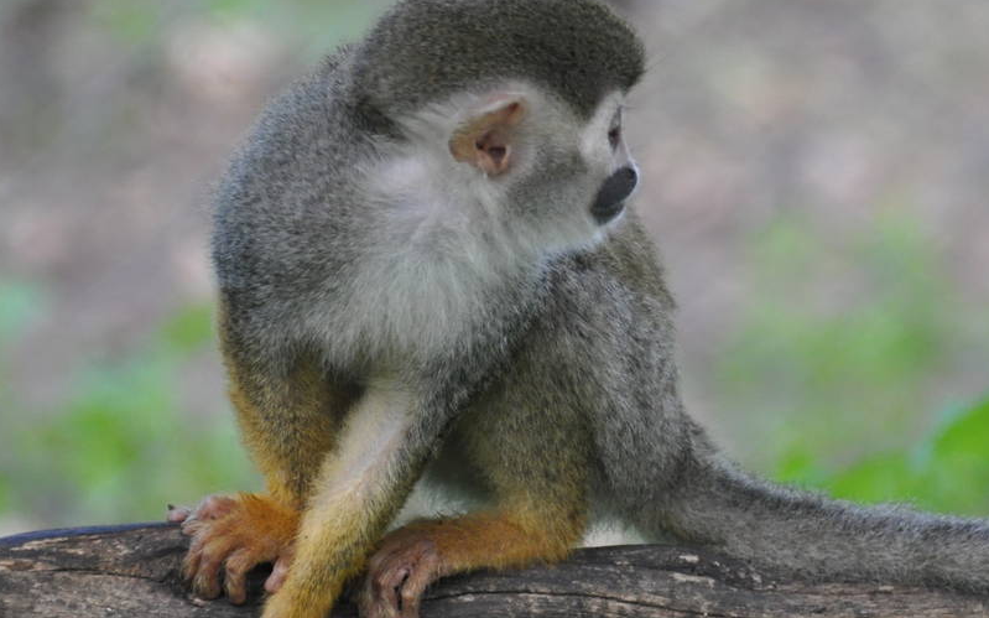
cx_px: 607
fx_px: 24738
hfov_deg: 2.3
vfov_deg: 1.4
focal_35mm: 918
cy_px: 217
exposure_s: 1/320
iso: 1000
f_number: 5.6
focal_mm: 300
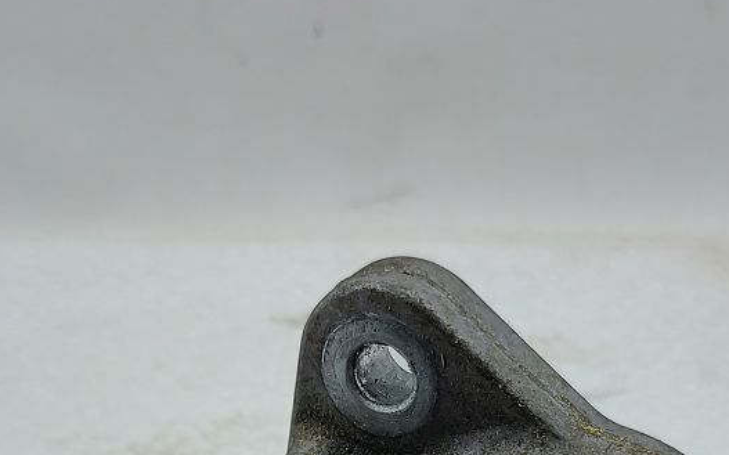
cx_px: 358
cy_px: 678
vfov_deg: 17.5
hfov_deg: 30.6
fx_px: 1331
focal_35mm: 67
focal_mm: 5.23
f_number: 1.8
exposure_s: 1/50
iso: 50
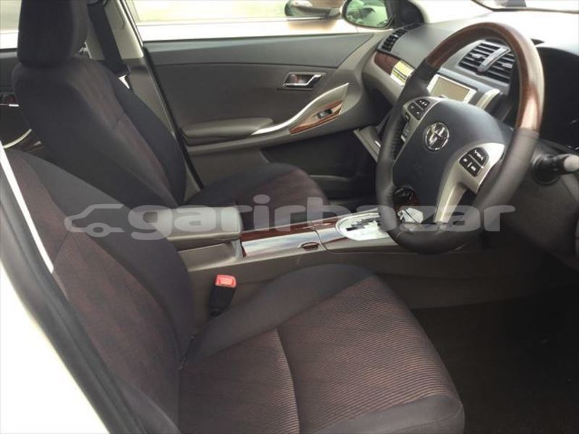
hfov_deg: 58.4
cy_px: 217
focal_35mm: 31
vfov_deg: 45.4
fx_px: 519
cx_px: 290
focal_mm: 3.3
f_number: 2.4
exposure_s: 1/120
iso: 32
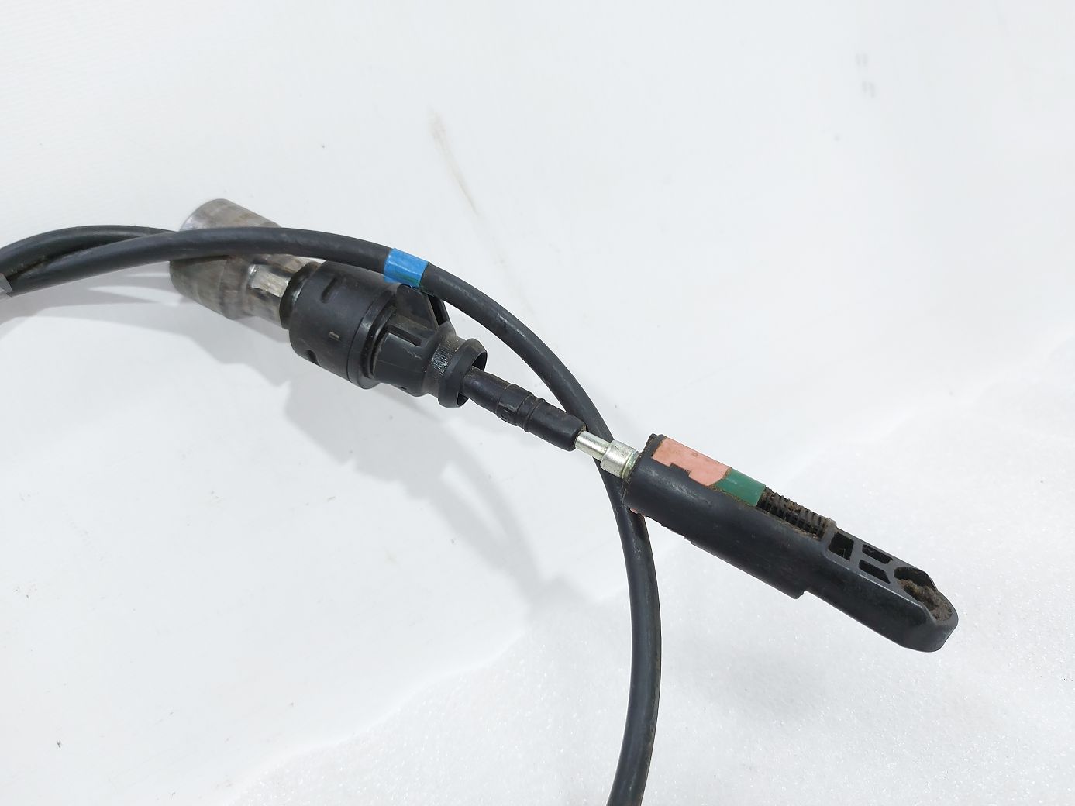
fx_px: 745
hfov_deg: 71.6
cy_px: 403
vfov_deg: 56.8
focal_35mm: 24
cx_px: 538
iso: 80
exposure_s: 1/50
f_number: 1.8
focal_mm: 5.23
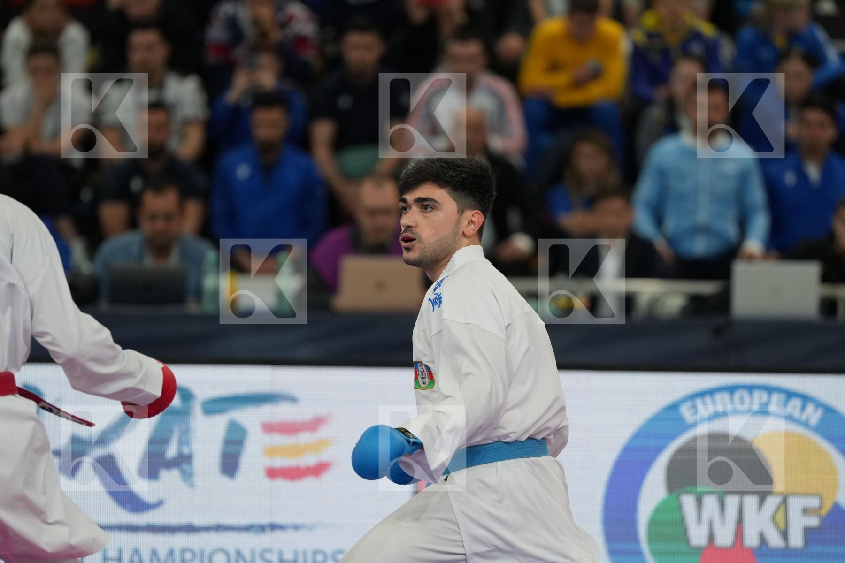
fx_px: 7041
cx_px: 422
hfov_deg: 6.9
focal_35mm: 300
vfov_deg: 4.6
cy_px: 282
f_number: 2.8
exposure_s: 1/1000
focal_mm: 200
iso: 1600
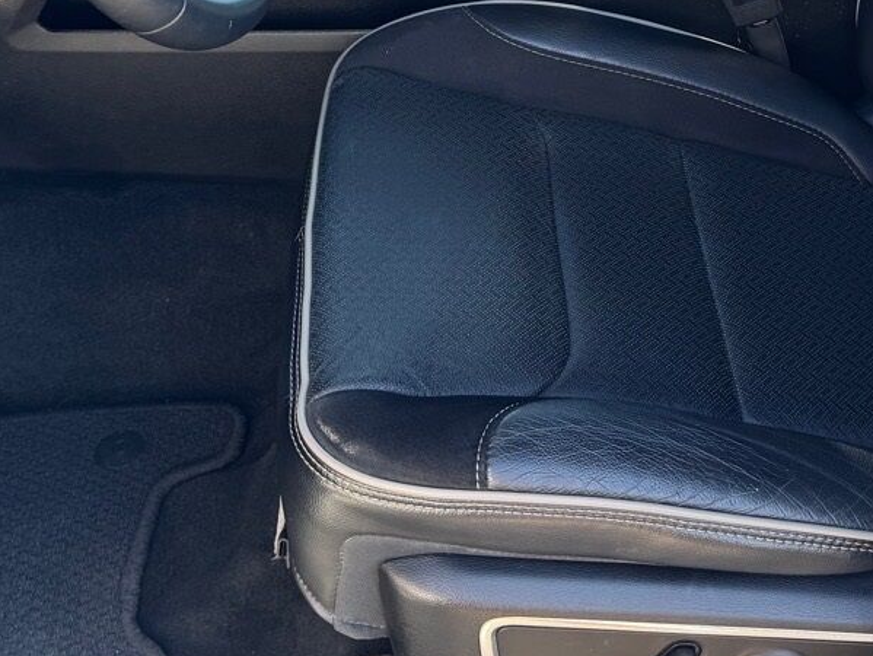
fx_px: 1035
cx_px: 625
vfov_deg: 34.4
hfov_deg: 44.6
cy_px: 157
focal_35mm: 41
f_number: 1.78
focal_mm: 6.76
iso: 64
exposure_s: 1/121
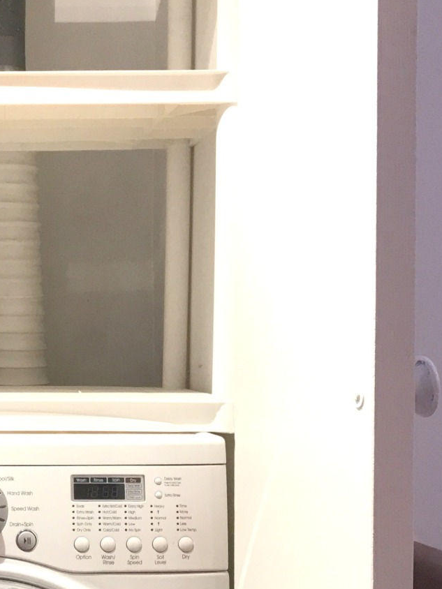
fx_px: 1175
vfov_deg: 28.0
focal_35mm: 69
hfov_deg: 20.2
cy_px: 387
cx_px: -67
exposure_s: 1/40
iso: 160
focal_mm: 3.99
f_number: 1.8
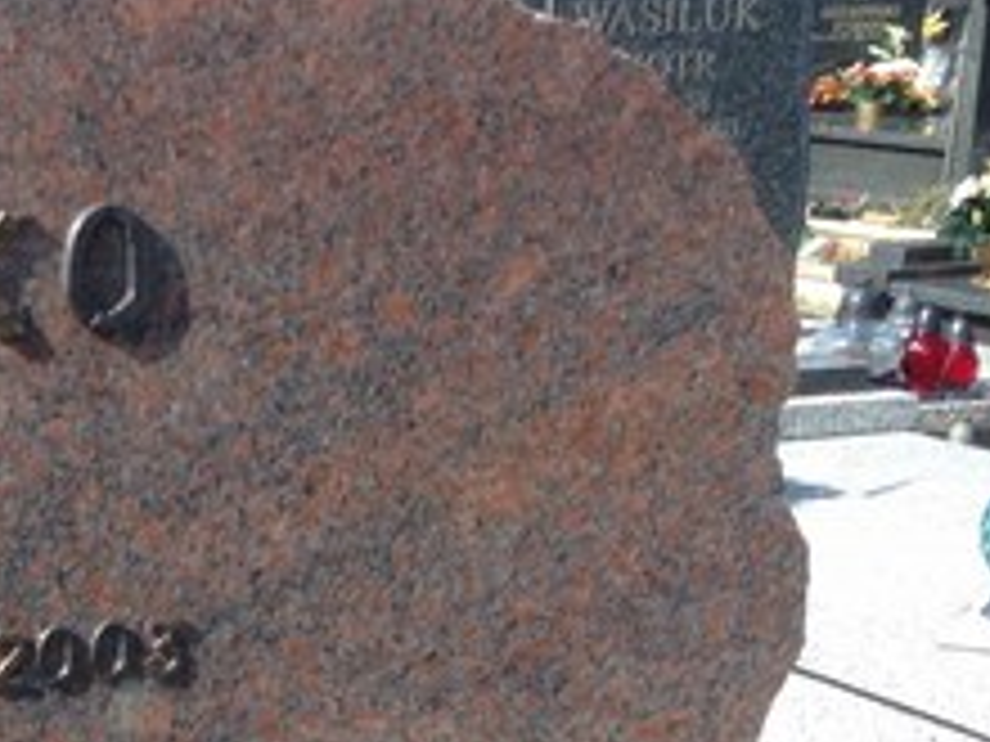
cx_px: -328
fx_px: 2746
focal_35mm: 96
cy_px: 711
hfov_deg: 18.8
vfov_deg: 15.2
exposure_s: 1/559
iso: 50
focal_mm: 4.12
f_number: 2.4
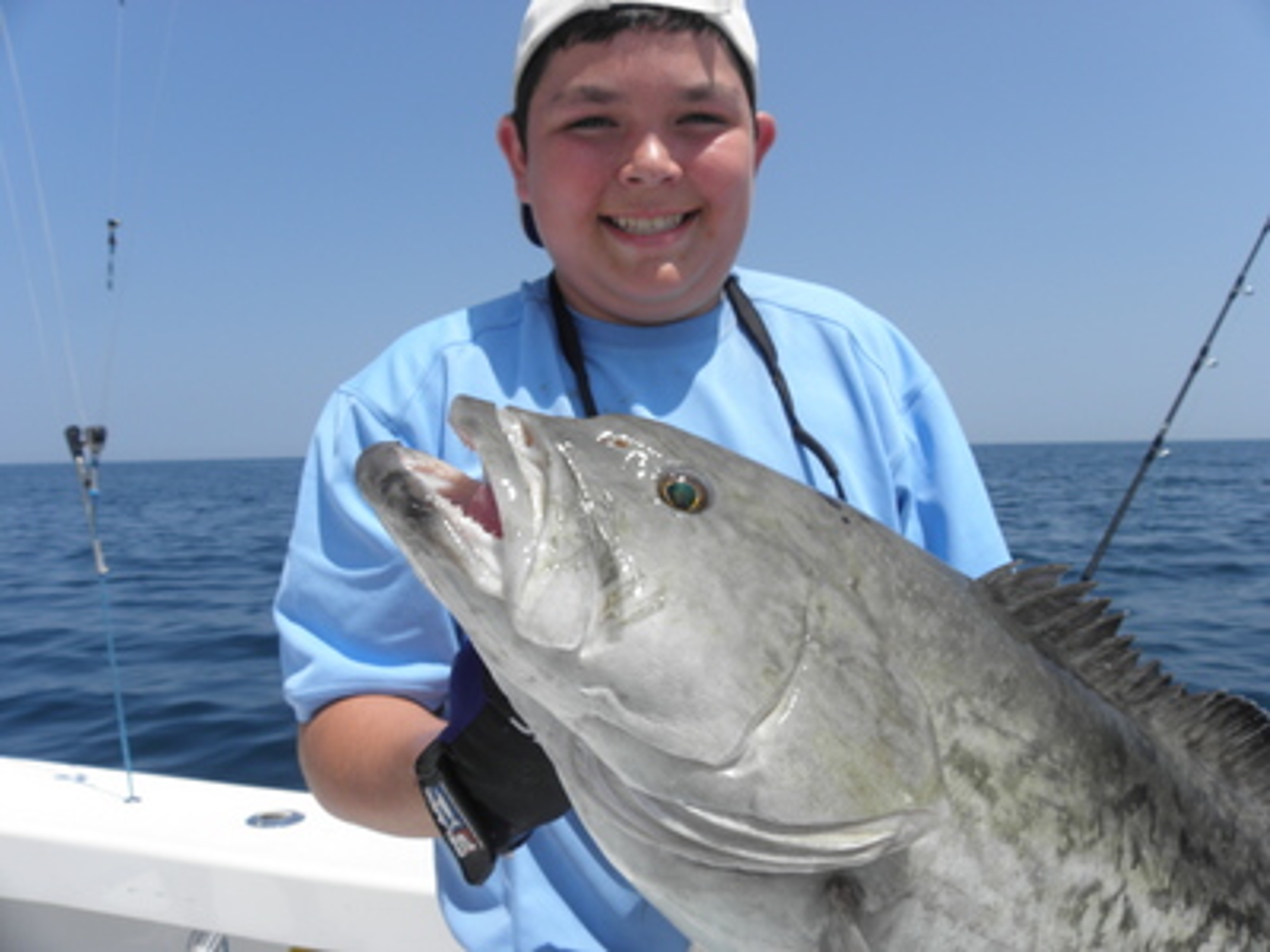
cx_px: 635
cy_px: 476
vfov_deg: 53.1
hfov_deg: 67.3
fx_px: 954
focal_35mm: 26
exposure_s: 1/320
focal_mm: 4.6
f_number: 5.6
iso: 64
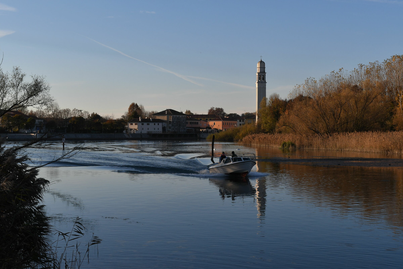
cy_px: 134
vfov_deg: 23.8
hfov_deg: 35.1
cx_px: 202
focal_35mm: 57
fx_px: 638
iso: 400
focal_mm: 38
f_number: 8
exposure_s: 1/1250
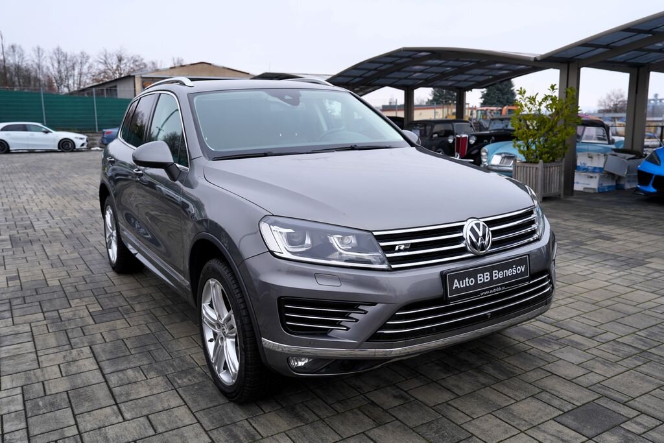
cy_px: 222
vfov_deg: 42.3
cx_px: 332
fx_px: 572
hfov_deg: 60.3
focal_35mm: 31
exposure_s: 1/100
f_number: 4.5
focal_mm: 31
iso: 100
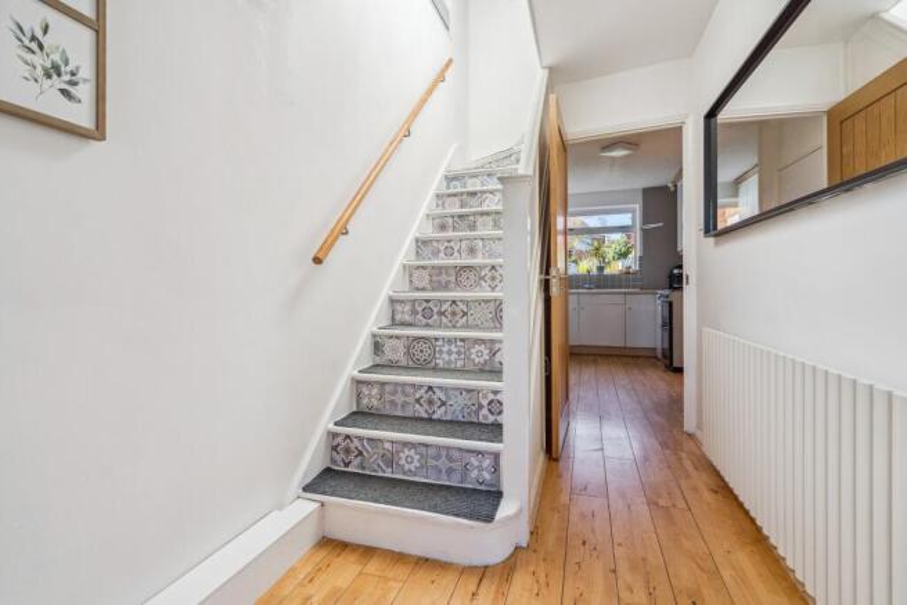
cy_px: 302
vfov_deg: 73.8
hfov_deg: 96.7
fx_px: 403
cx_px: 454
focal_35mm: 16
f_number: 5.6
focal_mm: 16
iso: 320
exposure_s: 1/80
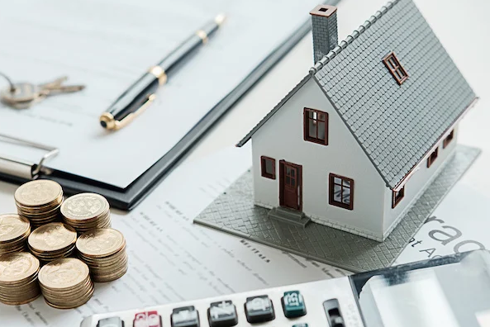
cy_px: 190
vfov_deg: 20.3
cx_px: 218
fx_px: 912
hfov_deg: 30.0
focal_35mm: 67
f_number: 4
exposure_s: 1/125
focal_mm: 35
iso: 200
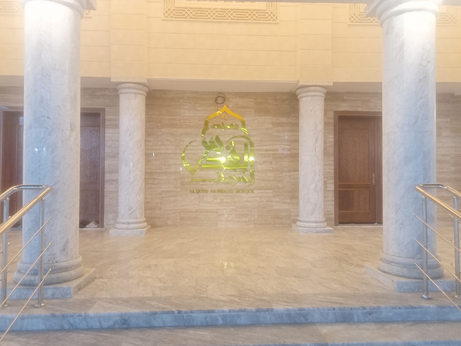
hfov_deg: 63.4
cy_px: 173
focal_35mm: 28
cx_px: 230
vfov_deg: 49.7
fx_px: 373
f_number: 1.8
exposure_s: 1/50
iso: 647
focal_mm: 4.69
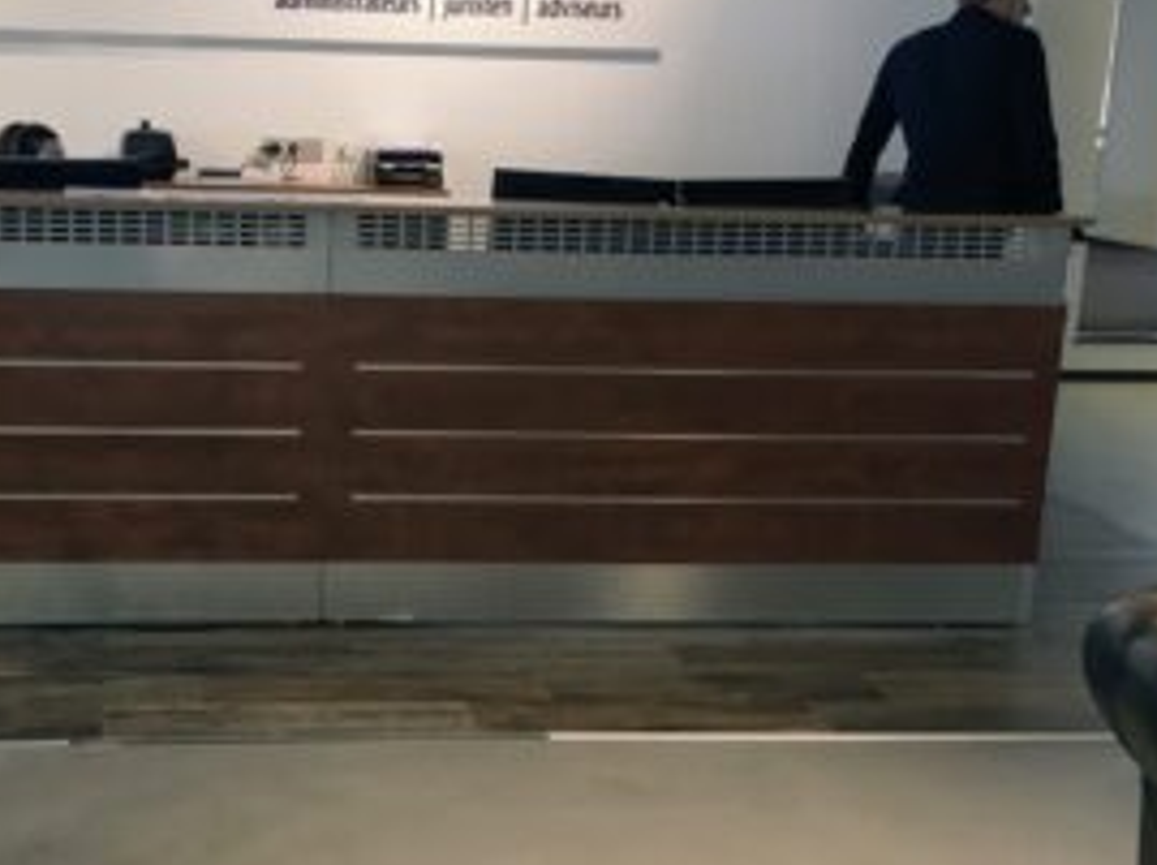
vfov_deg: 26.9
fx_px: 1802
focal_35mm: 54
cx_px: 353
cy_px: 501
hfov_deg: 35.1
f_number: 2.2
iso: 80
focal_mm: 4.15
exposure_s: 1/33
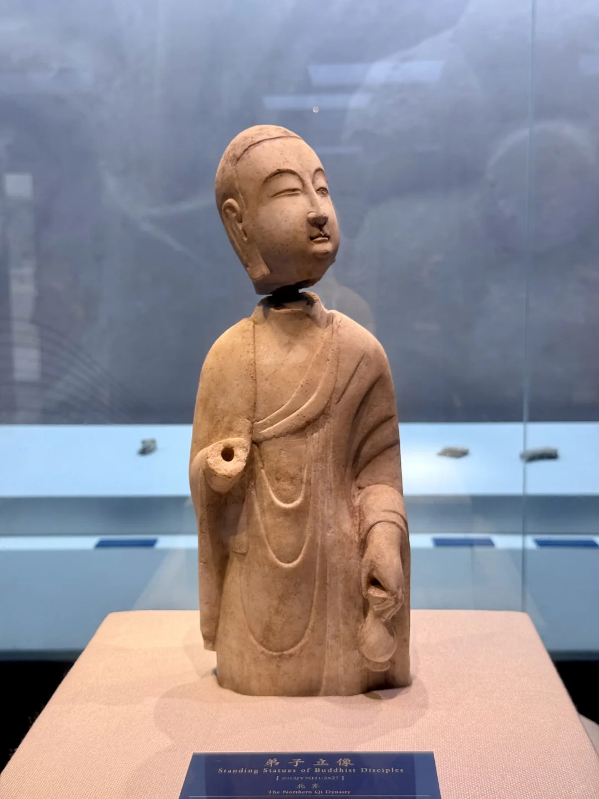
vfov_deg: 39.7
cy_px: 400
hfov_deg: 30.3
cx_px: 300
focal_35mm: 48
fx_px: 1107
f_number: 1.78
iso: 50
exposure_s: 1/50
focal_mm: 6.76
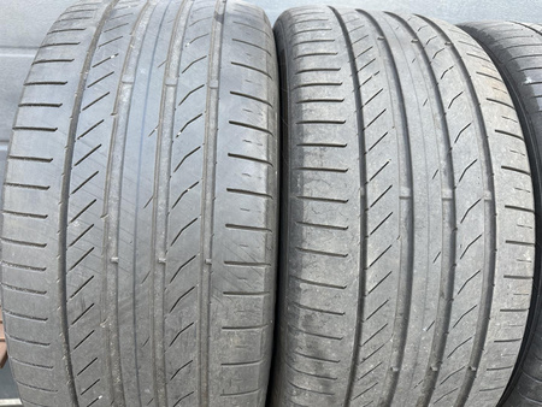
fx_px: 376
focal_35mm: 24
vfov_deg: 56.9
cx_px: 271
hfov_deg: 71.6
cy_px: 204
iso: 64
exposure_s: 1/121
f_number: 1.78
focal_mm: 6.86
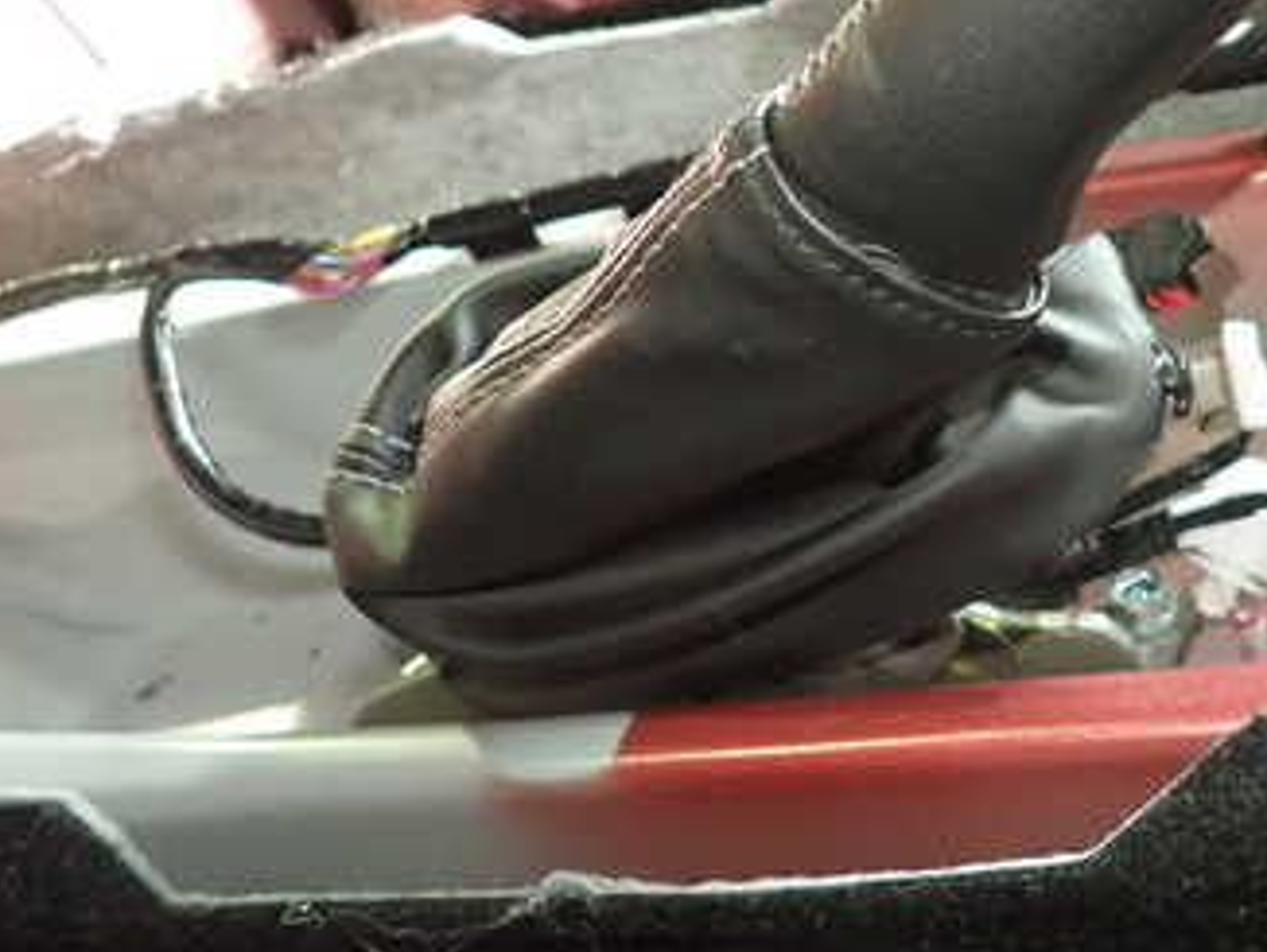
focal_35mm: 46
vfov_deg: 30.4
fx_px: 1685
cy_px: 124
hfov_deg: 39.1
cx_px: 1069
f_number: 2
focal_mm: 4.5
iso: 640
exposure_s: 1/30
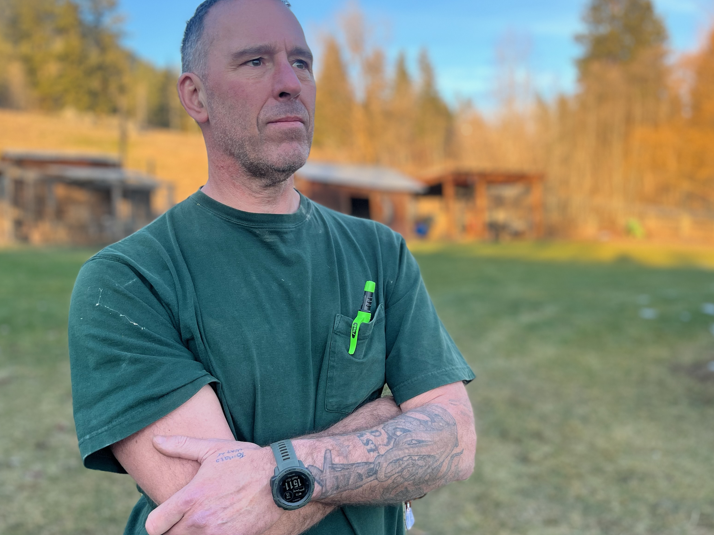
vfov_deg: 41.8
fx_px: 701
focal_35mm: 34
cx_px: 373
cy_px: 261
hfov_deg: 53.9
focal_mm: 5.1
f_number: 1.6
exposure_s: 1/461
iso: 50
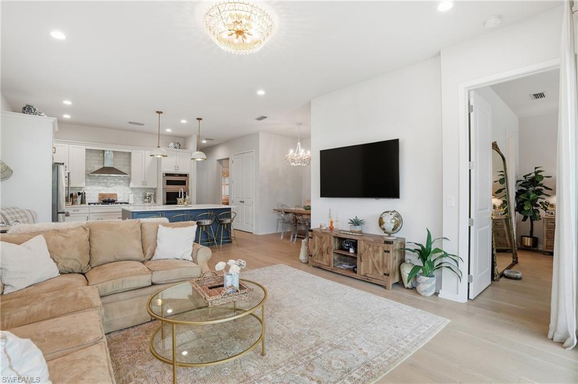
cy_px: 192
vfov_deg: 73.7
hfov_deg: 96.8
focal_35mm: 16
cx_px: 289
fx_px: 257
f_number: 9
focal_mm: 16
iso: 400
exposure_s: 1/60
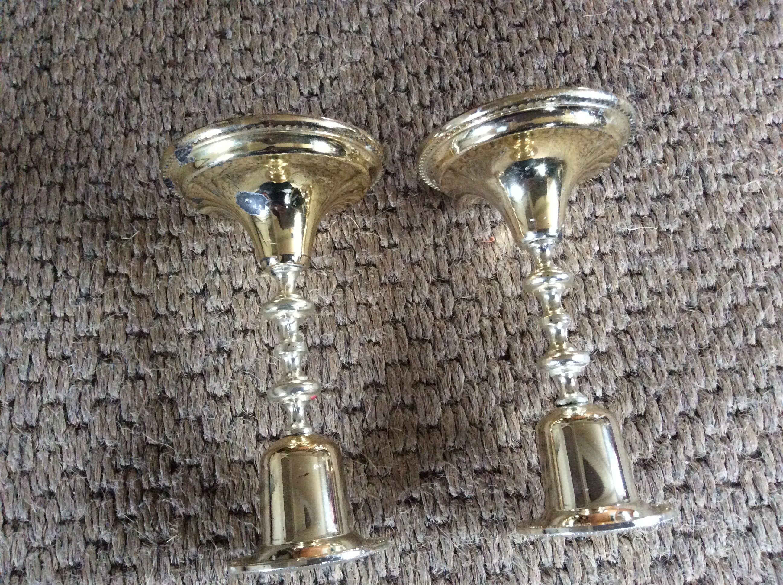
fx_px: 723
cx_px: 392
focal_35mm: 32
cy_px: 292
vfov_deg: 44.1
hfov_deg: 56.9
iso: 320
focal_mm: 3.3
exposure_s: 1/17
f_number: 2.4
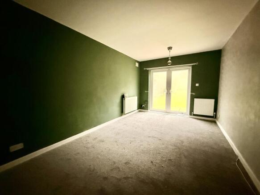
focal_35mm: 14
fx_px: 105
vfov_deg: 85.7
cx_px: 130
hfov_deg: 102.1
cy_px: 98
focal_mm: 2.22
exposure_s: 1/60
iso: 800
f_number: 2.2
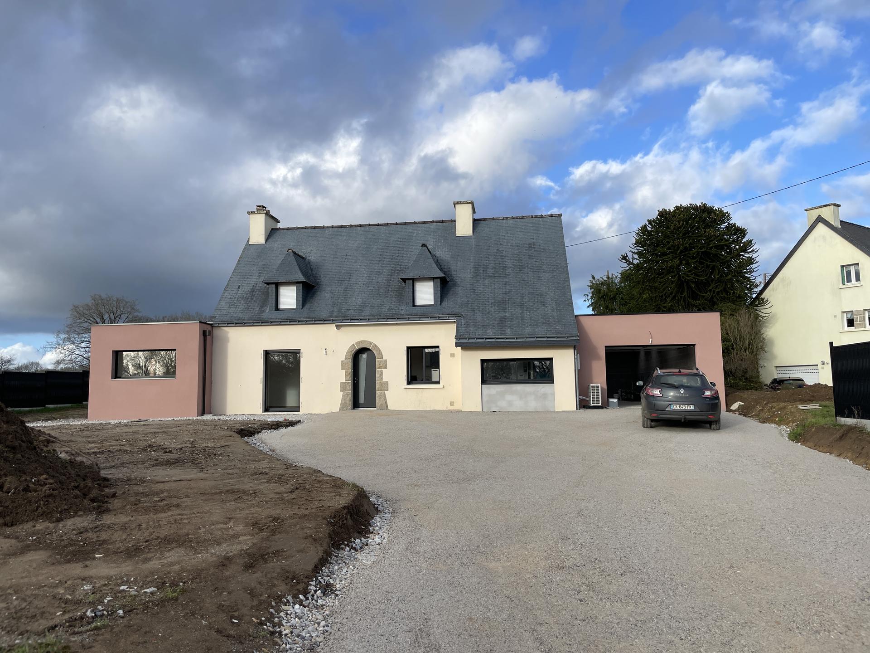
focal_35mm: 26
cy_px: 326
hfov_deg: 67.3
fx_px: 653
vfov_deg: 53.1
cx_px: 435
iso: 32
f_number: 1.6
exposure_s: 1/2451
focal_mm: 4.2
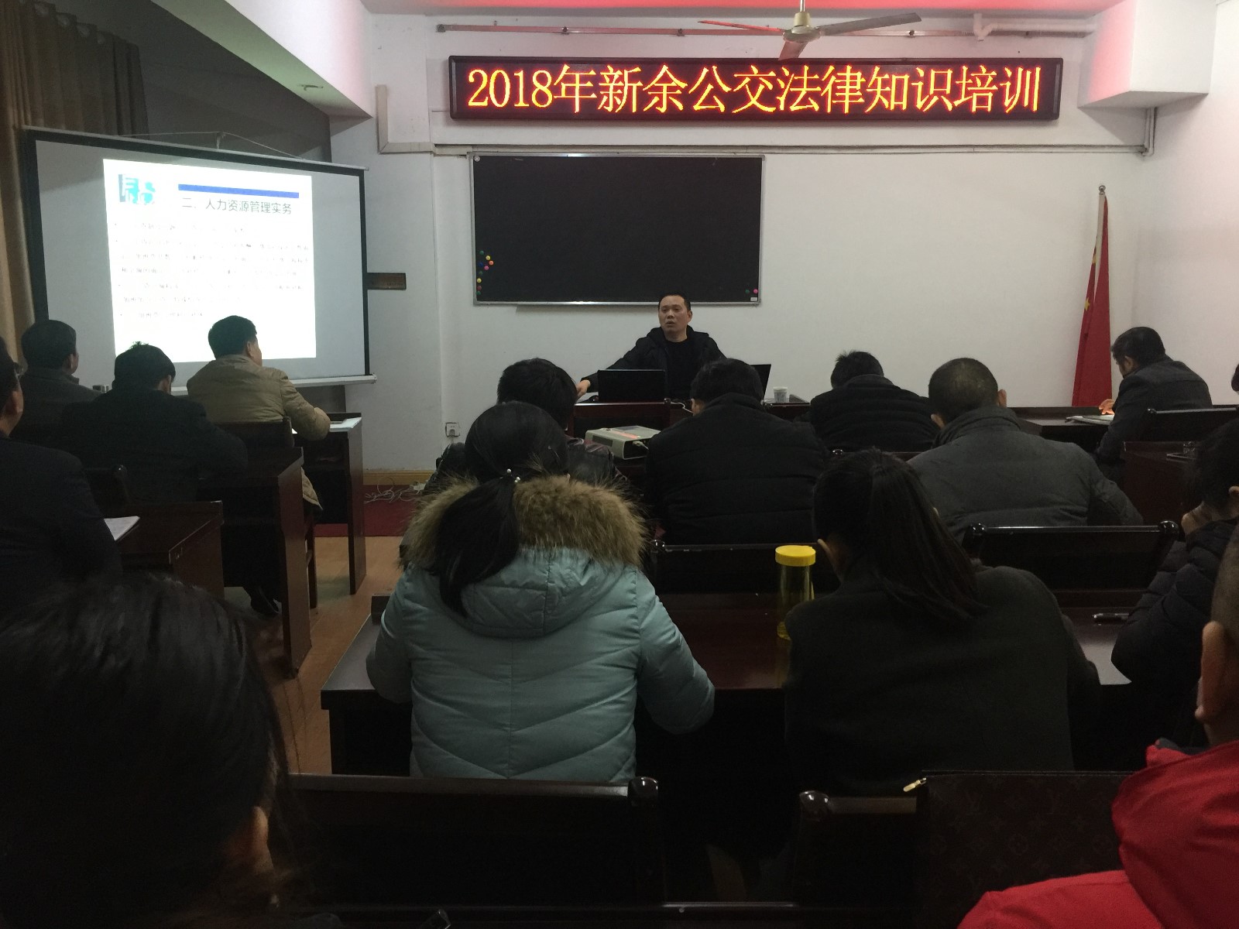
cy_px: 464
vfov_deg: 48.2
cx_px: 620
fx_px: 1038
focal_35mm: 29
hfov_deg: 61.7
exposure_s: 1/17
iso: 125
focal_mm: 4.15
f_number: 2.2
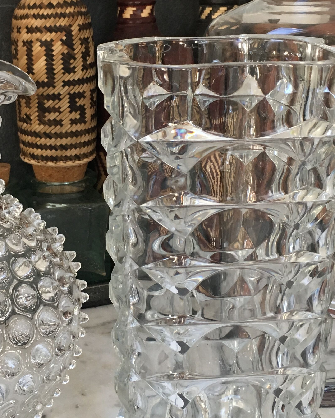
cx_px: 110
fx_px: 706
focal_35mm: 57
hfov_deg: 26.5
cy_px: 193
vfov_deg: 33.0
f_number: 2.2
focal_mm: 4.15
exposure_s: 1/33
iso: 50
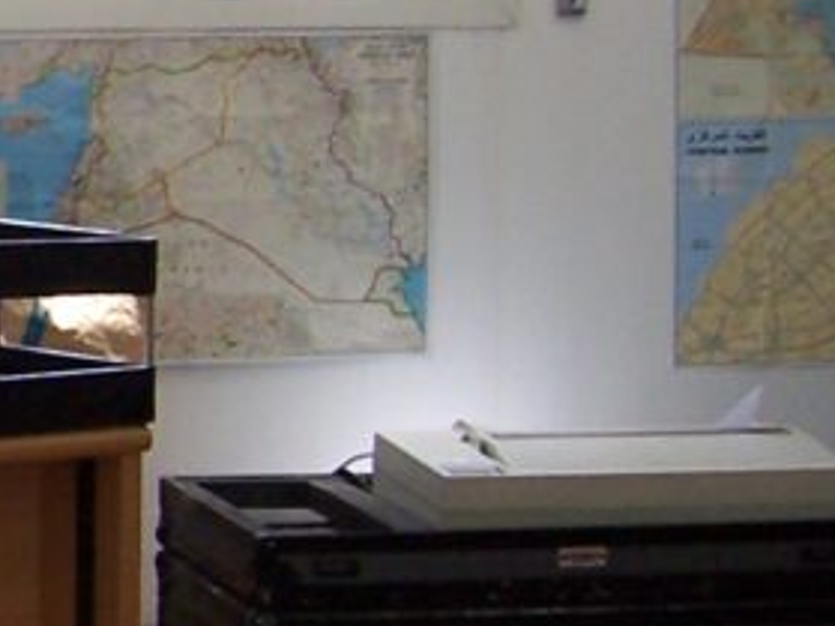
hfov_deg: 11.6
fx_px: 3737
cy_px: 198
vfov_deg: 9.6
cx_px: -769
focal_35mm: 155
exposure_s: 1/60
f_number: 3
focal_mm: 6
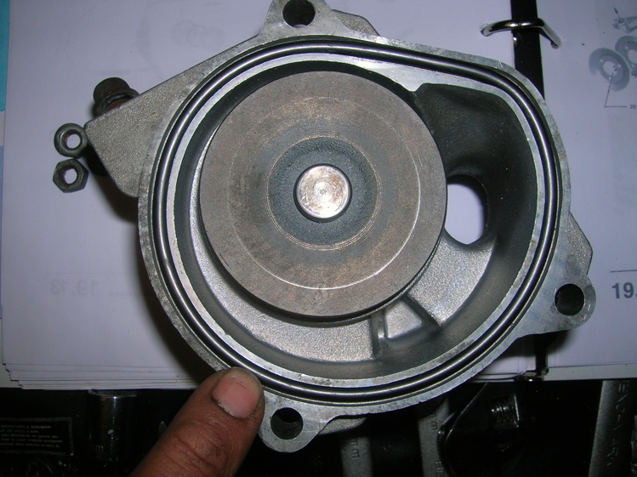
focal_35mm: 34
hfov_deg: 54.0
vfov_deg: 41.8
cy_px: 238
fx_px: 625
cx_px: 318
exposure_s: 1/60.1
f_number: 4.9
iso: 50
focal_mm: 5.7
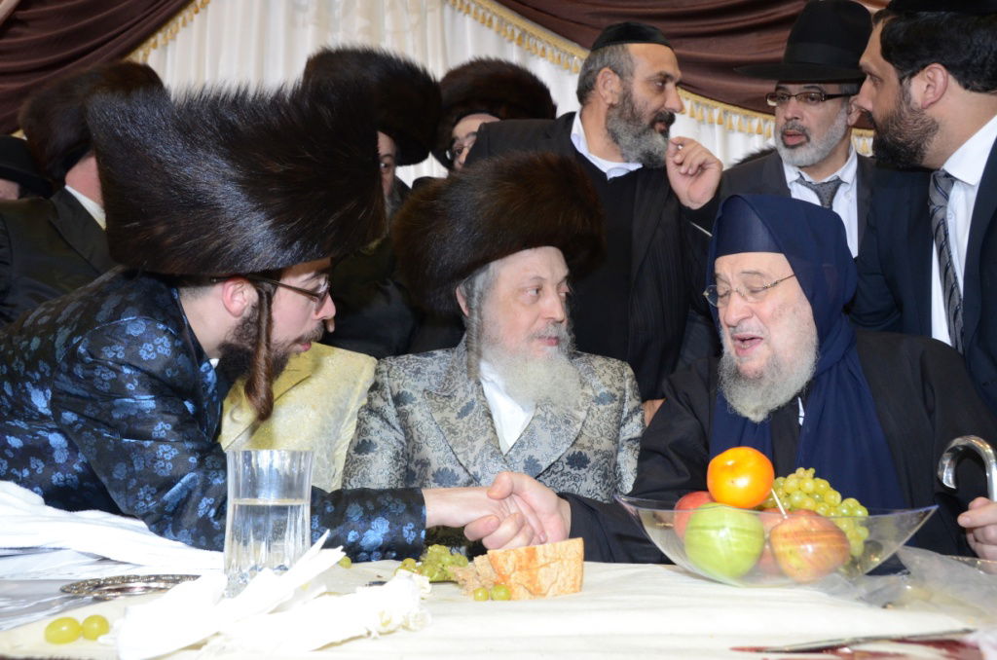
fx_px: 995
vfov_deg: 36.7
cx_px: 498
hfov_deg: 53.2
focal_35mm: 36
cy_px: 330
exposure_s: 1/160
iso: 1250
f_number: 6.3
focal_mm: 24
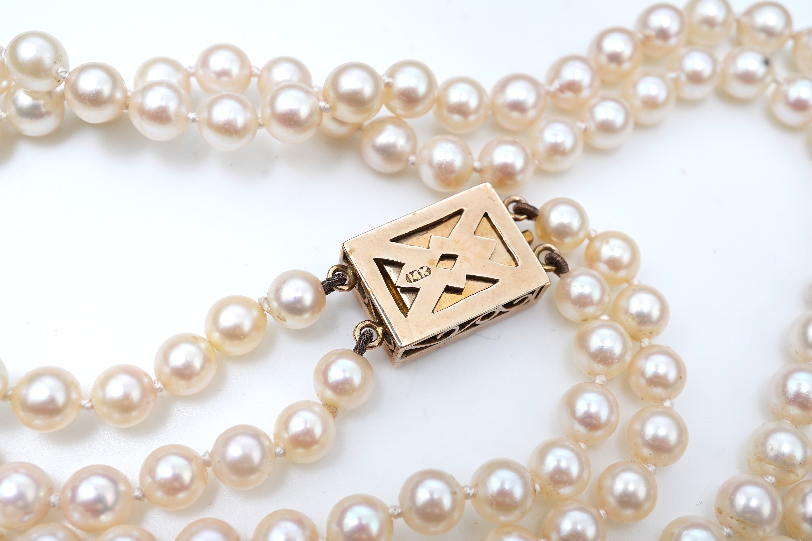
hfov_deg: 43.6
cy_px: 270
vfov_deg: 29.9
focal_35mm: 45
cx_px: 406
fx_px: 1015
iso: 320
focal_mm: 30
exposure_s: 1/125
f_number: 18
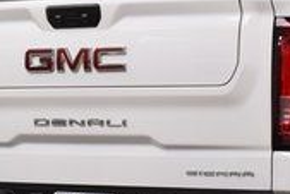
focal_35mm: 204
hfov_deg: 9.9
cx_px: 383
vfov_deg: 6.7
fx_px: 1645
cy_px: 131
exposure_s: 1/30
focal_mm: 36
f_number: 7.1
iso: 640
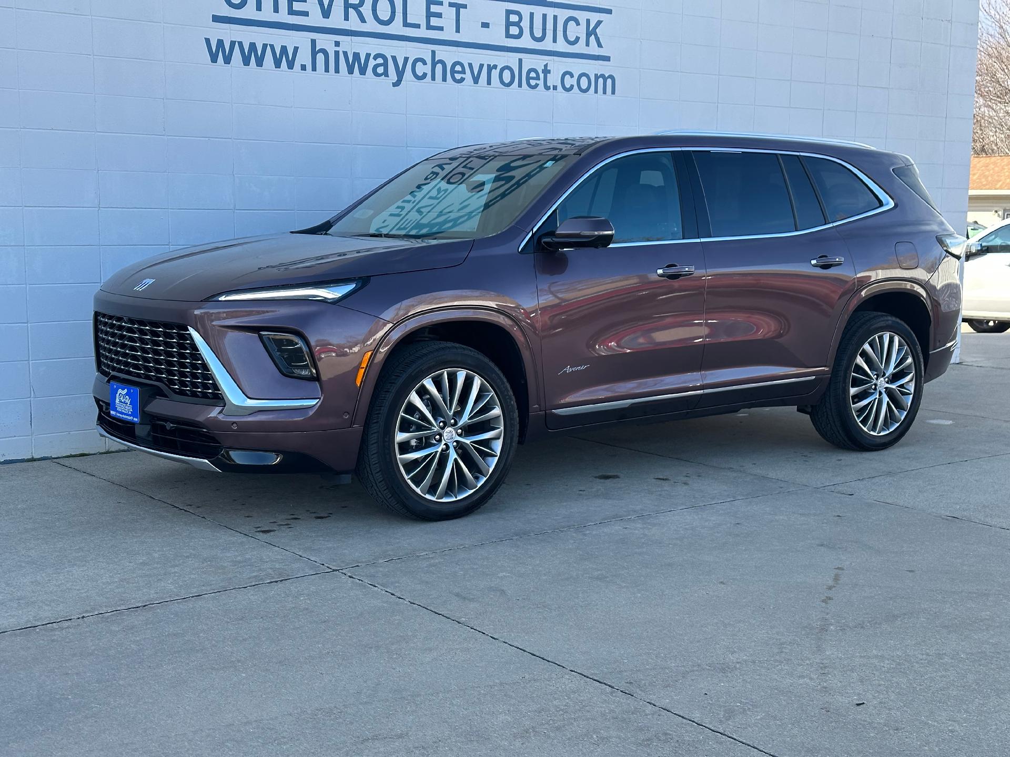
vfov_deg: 30.3
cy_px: 378
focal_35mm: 48
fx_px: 1401
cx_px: 505
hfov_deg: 39.7
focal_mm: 6.86
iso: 64
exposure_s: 1/623
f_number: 1.78
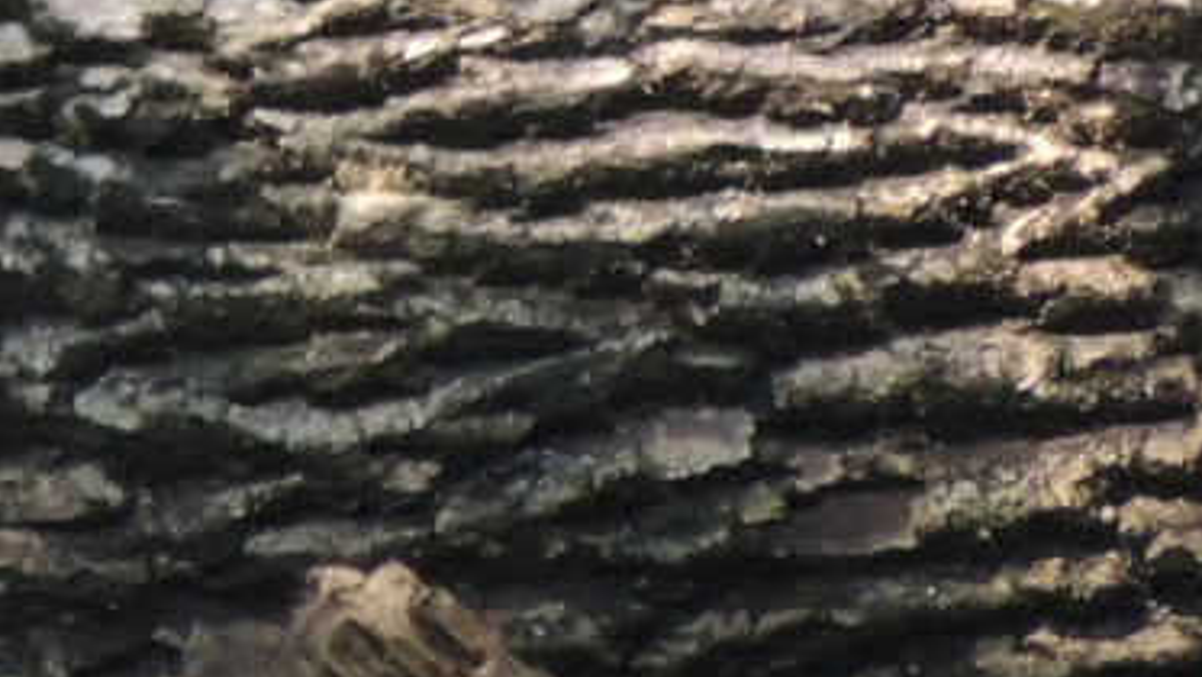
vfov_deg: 0.3
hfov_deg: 0.6
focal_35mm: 3738
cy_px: -190
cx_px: -209
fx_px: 119164
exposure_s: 1/400
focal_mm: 180
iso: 800
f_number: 5.9
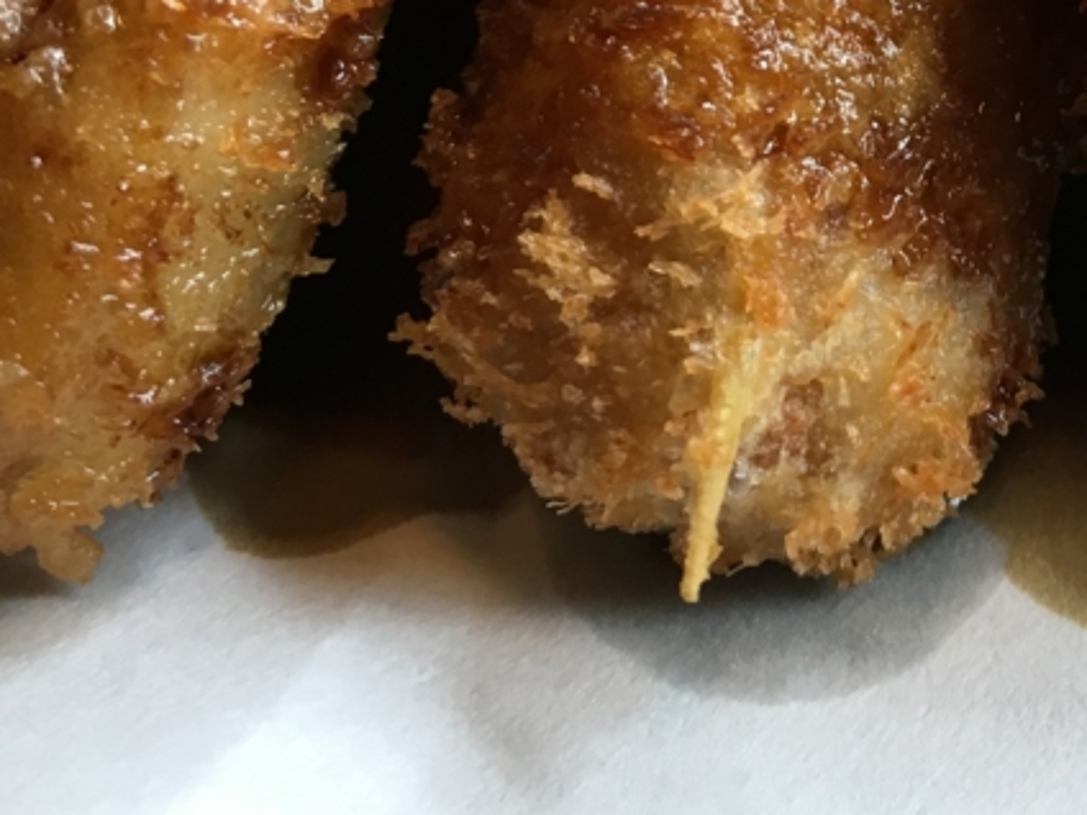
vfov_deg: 20.2
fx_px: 2198
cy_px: -38
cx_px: 1172
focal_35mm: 70
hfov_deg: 25.9
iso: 50
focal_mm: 4.15
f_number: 2.2
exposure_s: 1/33
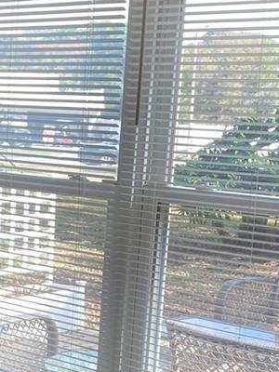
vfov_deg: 22.9
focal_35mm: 84
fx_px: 903
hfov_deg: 17.5
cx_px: 90
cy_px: 314
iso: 32
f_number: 1.8
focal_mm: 3.99
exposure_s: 1/120
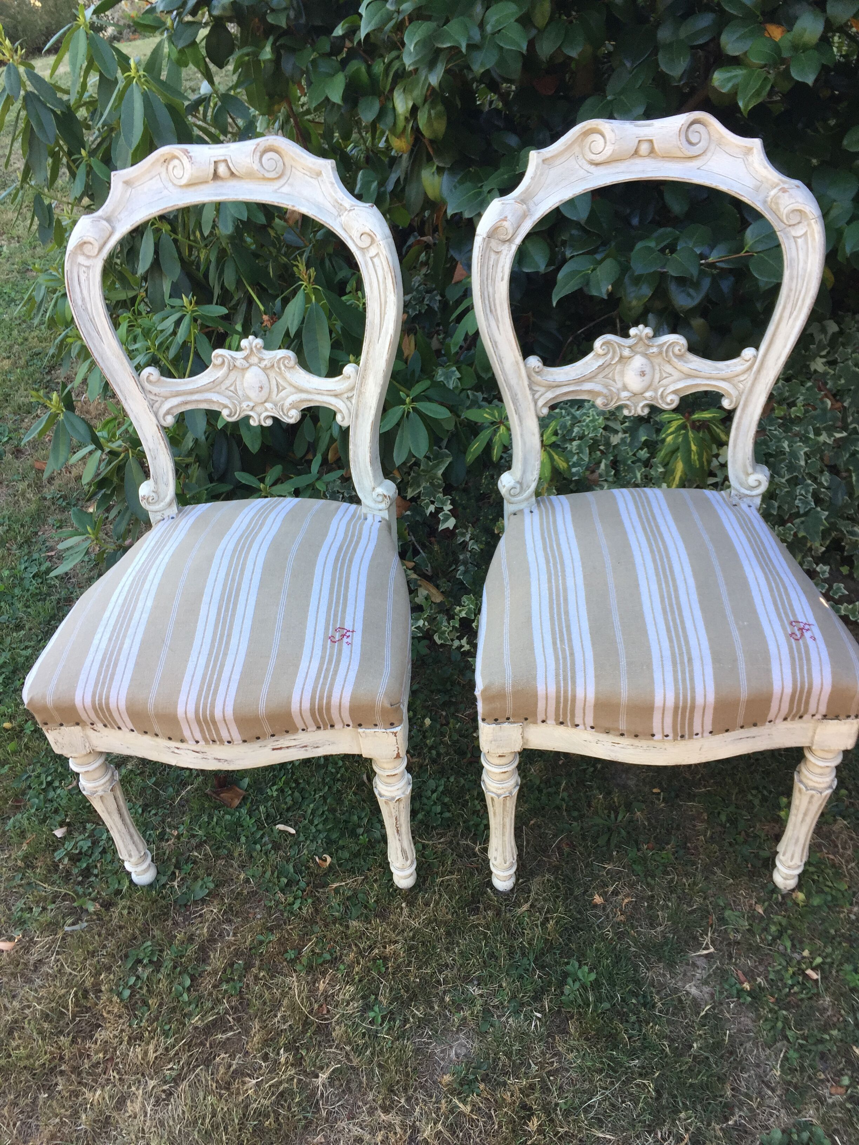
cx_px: 430
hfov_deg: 48.2
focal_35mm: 29
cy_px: 572
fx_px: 960
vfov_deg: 61.7
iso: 40
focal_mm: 4.15
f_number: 2.2
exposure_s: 1/100
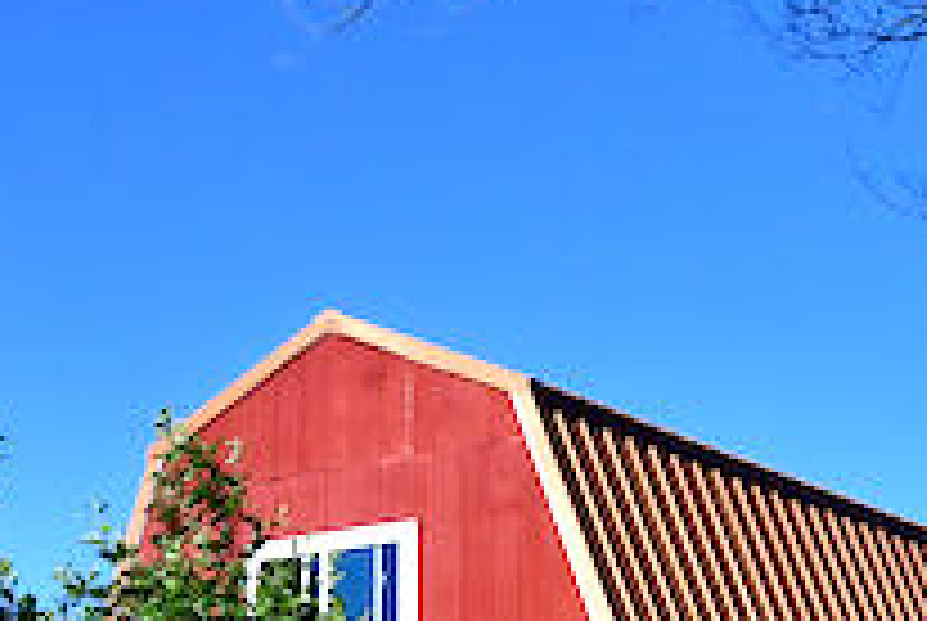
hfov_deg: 21.4
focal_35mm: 93
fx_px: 2398
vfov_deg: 14.0
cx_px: 846
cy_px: 857
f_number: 14
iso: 640
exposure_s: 1/800
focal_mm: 15
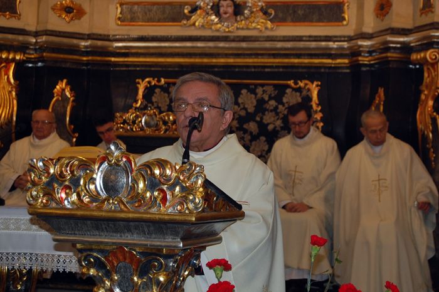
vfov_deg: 16.5
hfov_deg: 24.6
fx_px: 1005
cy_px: 146
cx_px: 220
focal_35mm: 82
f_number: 5.6
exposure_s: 1/60
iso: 400
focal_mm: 55
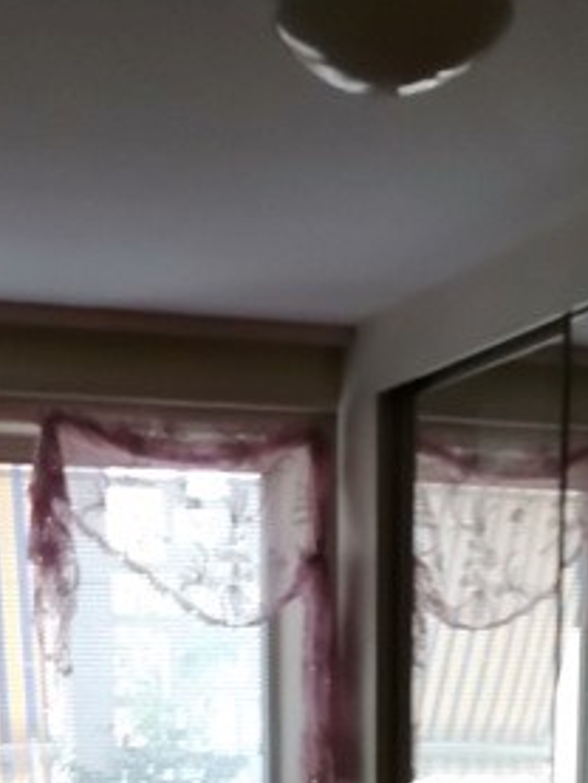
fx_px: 1697
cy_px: 1054
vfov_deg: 22.8
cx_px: 223
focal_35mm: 75
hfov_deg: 19.6
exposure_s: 1/33.3
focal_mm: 4.75
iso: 320
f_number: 1.8
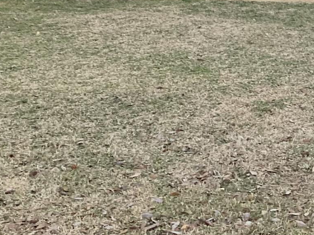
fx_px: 1097
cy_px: -153
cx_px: 354
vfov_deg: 11.5
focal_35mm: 121
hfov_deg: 15.8
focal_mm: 3.3
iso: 50
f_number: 2.4
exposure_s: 1/120
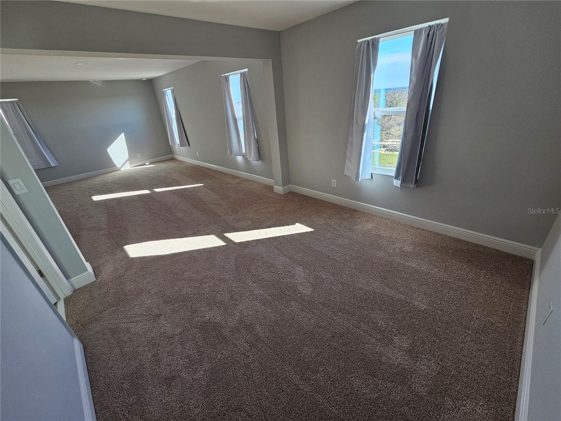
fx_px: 211
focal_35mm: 13
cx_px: 280
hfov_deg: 106.2
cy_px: 210
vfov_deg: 89.9
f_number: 2.2
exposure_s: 1/120
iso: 64
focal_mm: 2.2
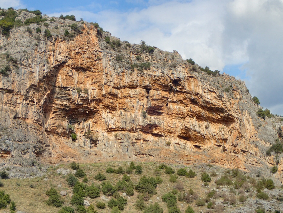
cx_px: 147
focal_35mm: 79
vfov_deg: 18.7
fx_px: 646
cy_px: 113
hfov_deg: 24.7
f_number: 5.6
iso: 100
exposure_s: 1/400
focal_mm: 13.47
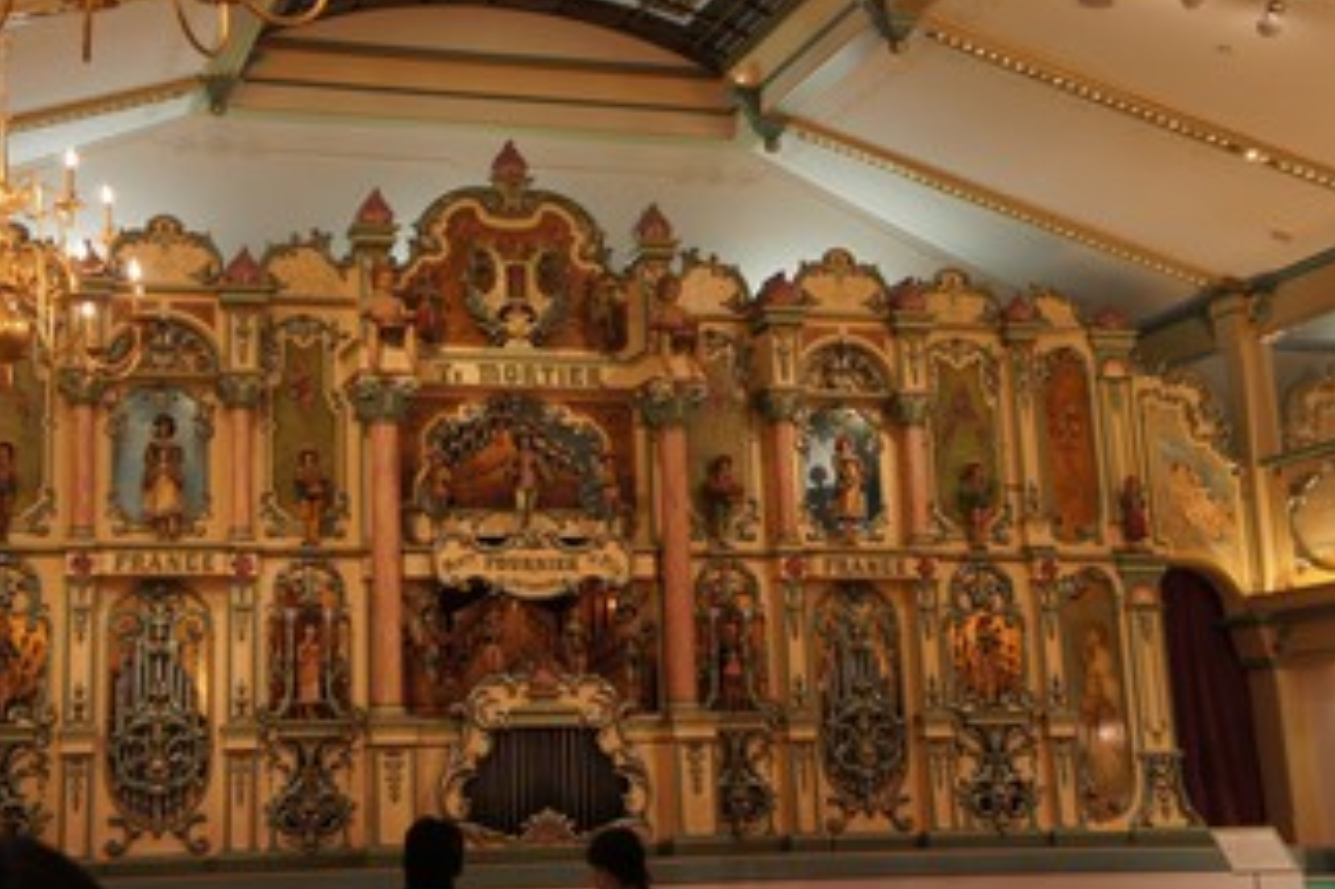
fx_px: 2136
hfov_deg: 34.6
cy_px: 364
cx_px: 517
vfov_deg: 23.5
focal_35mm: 58
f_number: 4.5
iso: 800
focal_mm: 31
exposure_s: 1/50
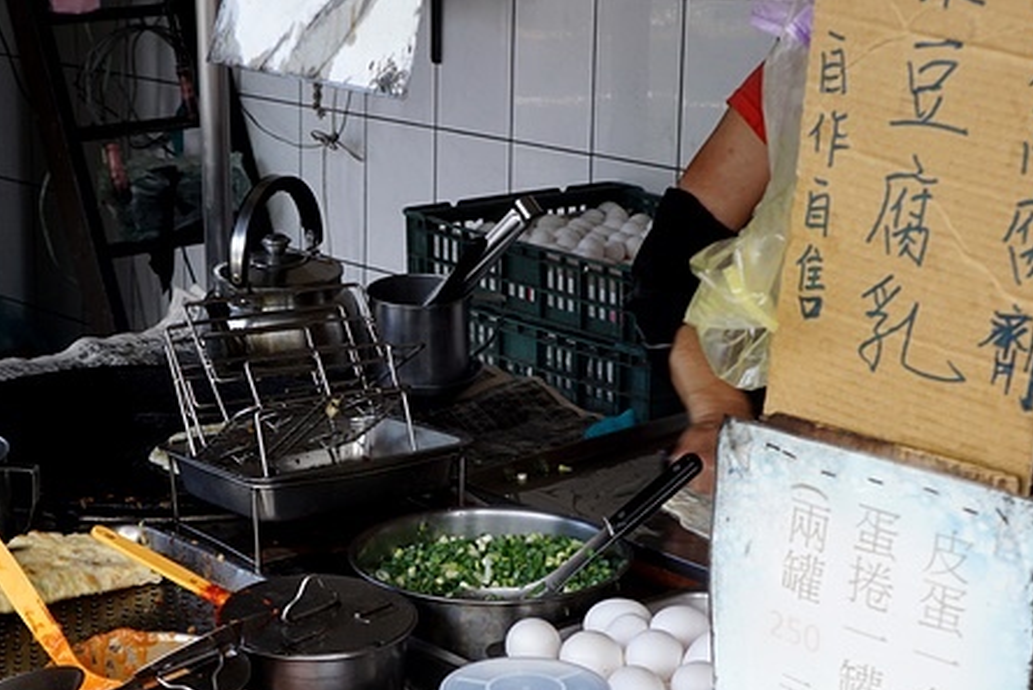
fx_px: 2181
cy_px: 454
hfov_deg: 26.5
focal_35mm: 76
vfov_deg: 17.9
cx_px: 355
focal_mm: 22
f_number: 5.6
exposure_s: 1/80
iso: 100
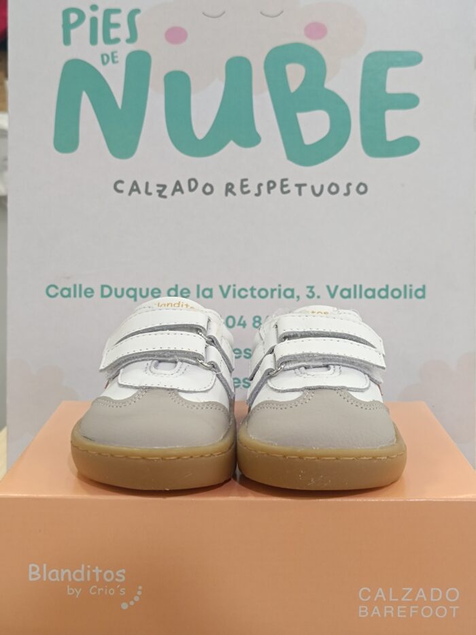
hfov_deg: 56.8
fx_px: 440
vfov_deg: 71.6
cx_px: 238
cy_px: 318
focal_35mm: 24
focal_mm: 5.59
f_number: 1.88
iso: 514
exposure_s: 1/101
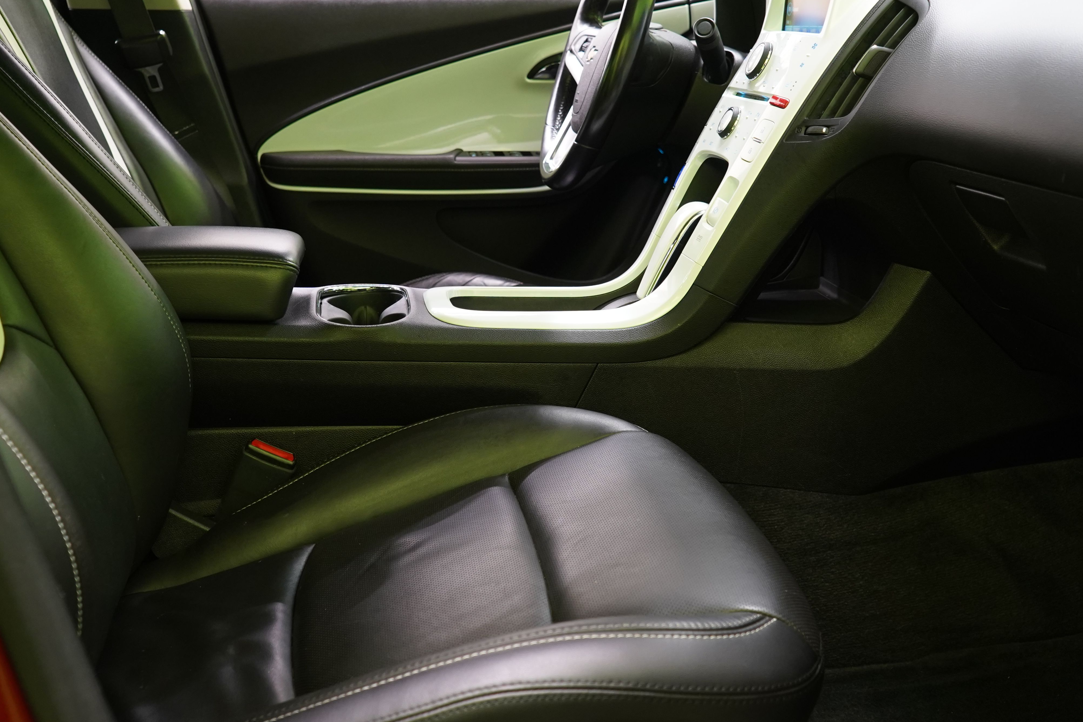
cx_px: 526
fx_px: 1263
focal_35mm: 42
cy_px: 271
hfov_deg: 46.4
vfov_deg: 31.8
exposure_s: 1/20
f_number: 4.5
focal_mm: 28
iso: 1600
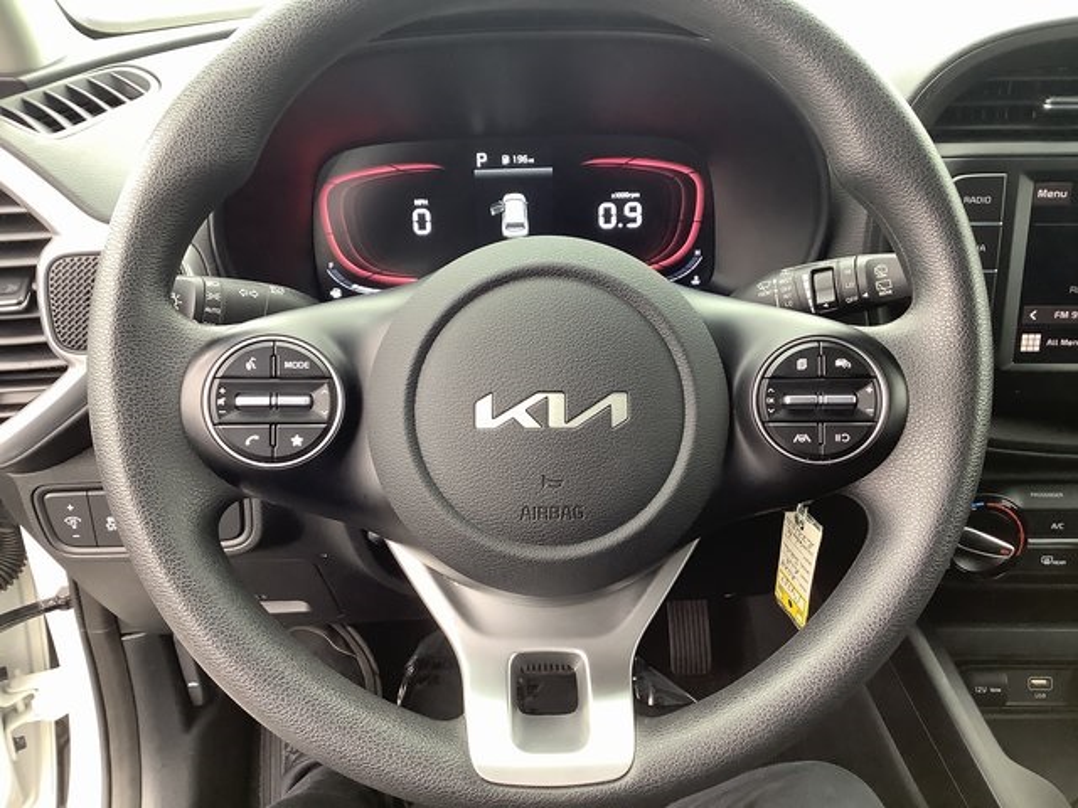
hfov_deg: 58.4
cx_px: 539
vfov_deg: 45.4
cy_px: 404
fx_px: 965
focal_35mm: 31
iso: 125
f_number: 2.4
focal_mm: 3.3
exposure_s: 1/60
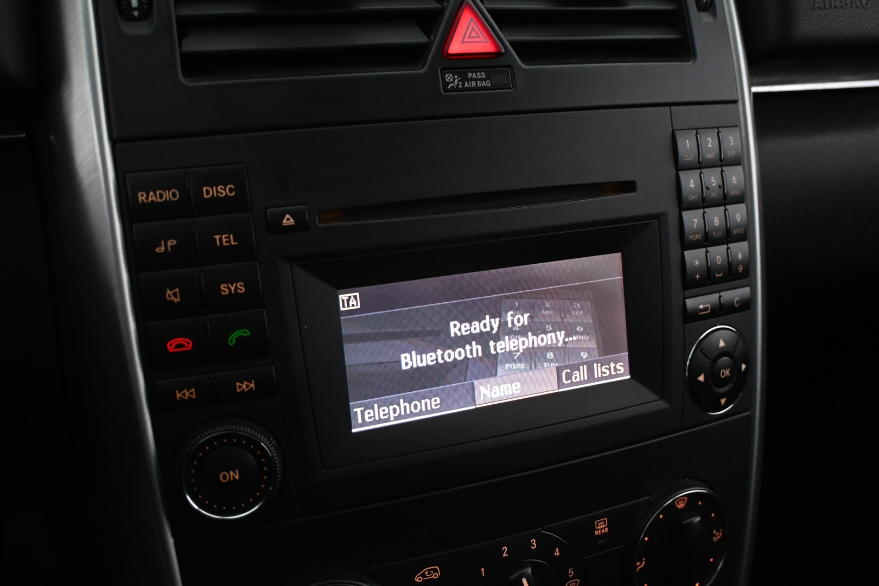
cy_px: 293
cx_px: 440
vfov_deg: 38.4
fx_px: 842
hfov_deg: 55.1
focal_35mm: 34
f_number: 4.2
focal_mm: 23
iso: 2800
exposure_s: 1/40
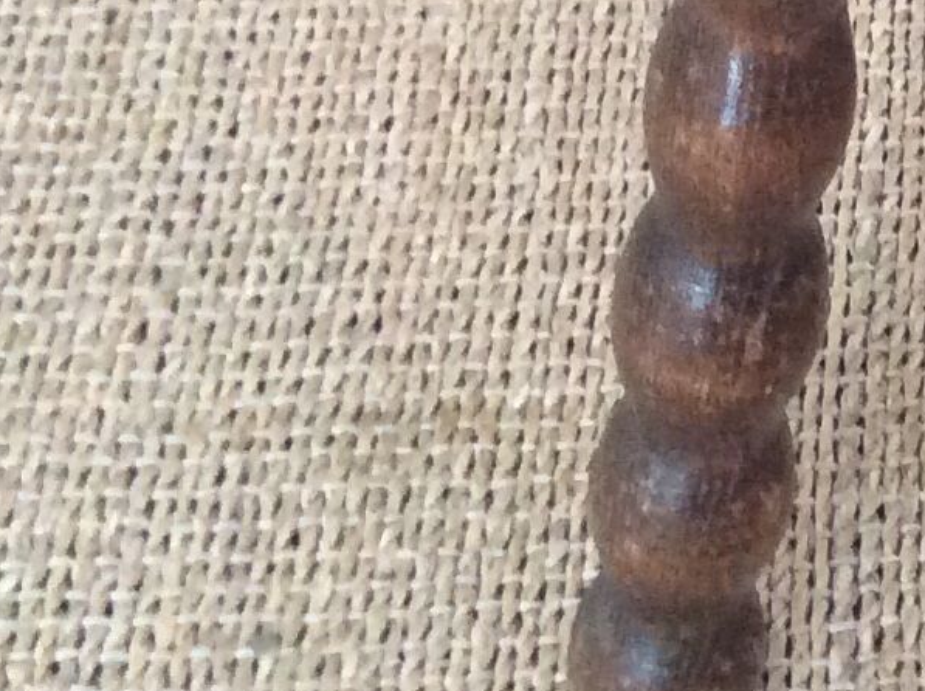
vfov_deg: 10.6
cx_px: 1432
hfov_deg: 13.3
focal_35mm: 139
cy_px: 33
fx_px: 3709
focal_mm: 3.3
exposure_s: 1/25
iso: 250
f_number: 2.4
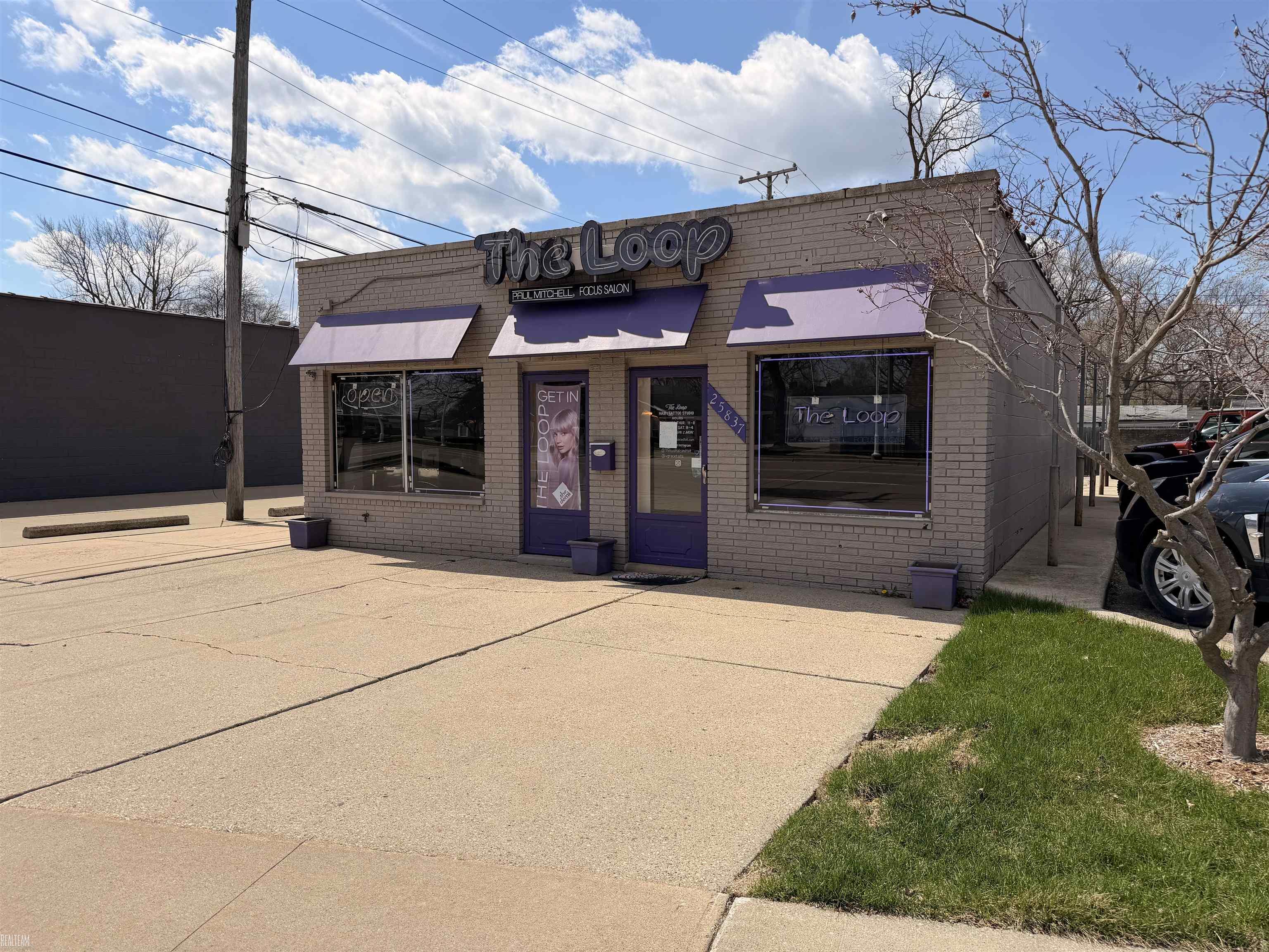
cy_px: 476
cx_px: 634
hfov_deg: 71.6
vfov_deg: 56.8
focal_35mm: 24
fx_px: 880
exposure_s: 1/8130
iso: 80
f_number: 1.78
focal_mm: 6.76
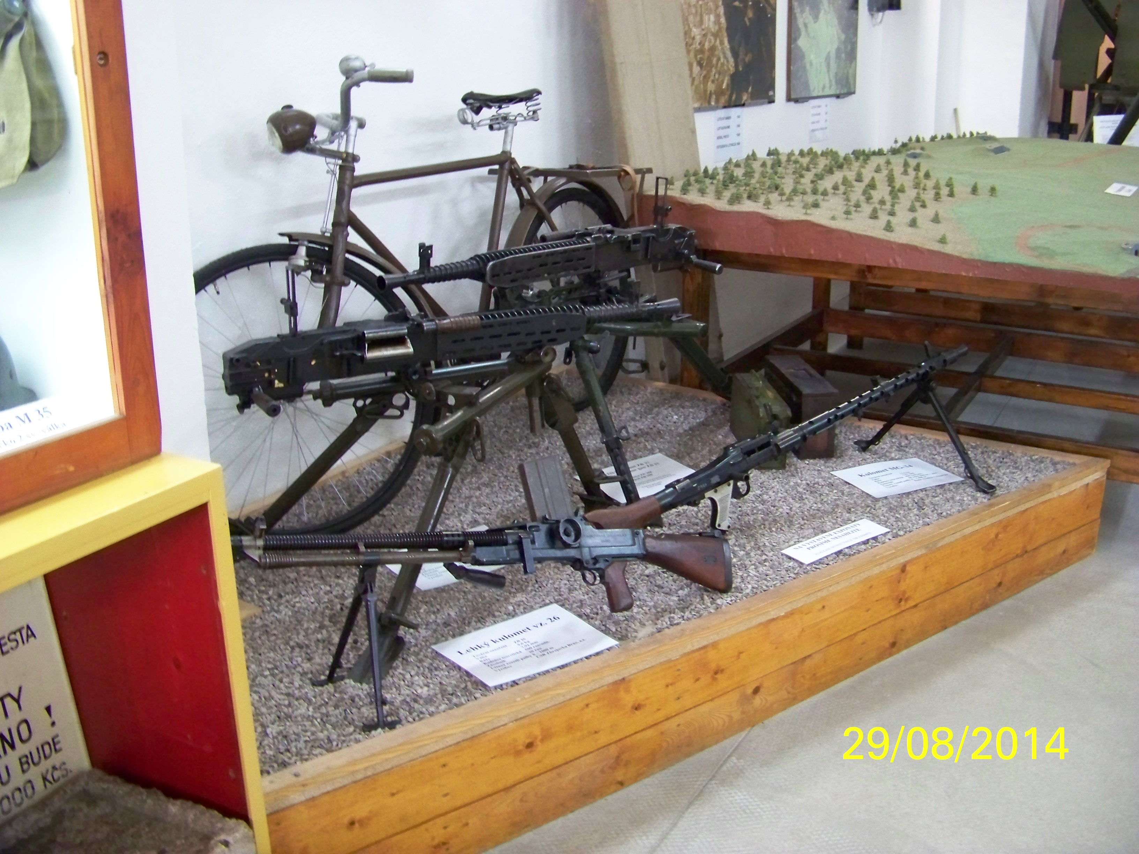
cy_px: 427
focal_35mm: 36
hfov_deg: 51.4
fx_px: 1185
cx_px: 570
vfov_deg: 39.7
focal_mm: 5.85
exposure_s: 1/15
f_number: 2.8
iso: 400
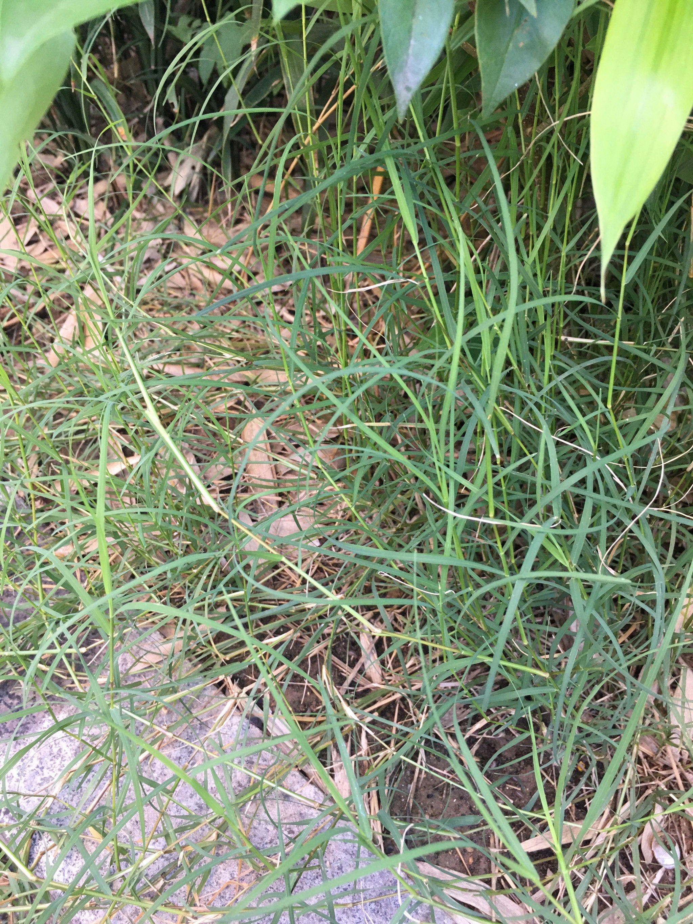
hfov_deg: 48.2
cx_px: 346
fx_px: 774
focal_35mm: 29
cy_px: 462
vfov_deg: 61.7
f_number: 2.2
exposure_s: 1/33
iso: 40
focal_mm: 4.15
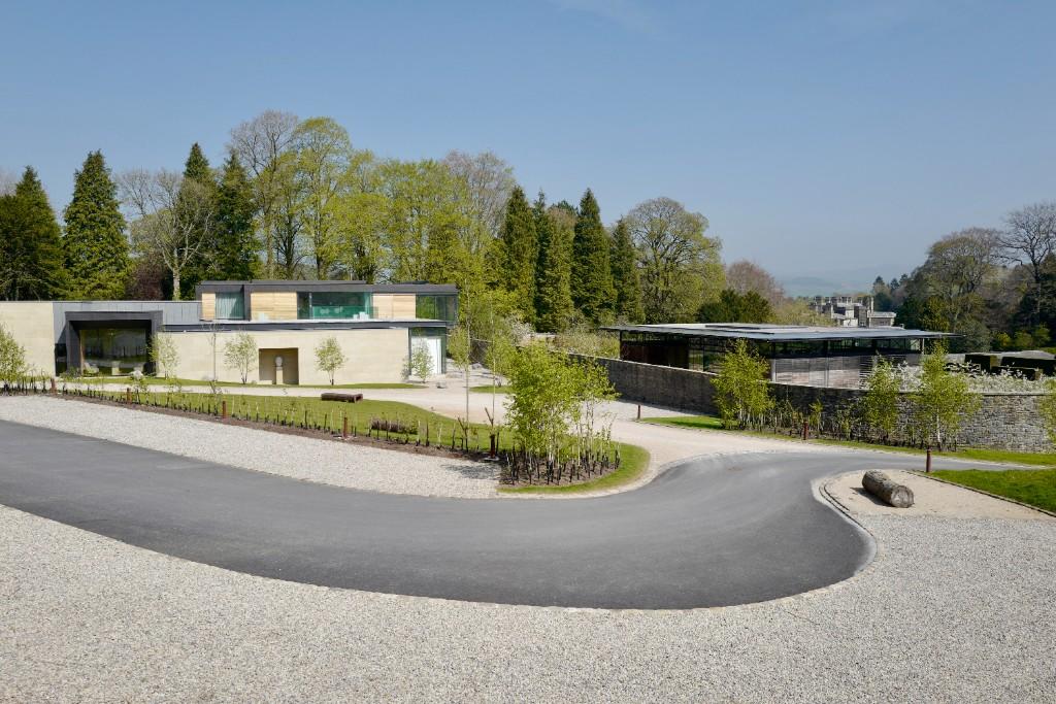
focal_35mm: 28
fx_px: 821
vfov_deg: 46.4
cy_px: 352
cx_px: 528
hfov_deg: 65.5
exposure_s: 1/800
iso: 100
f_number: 5
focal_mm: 28
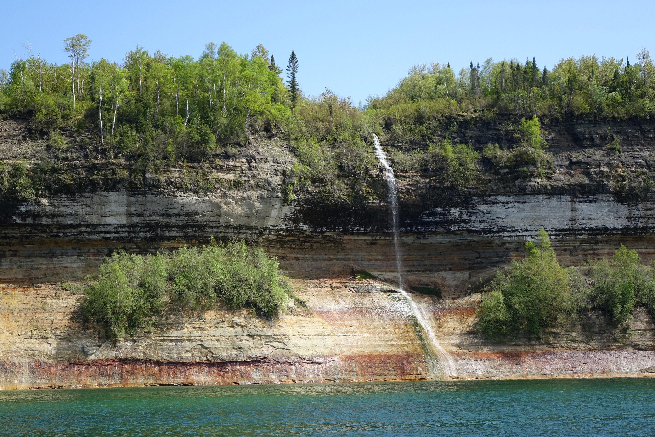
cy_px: 218
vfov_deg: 19.2
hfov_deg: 28.5
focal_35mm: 71
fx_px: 1292
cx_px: 328
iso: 125
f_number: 4
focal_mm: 26.18
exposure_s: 1/640
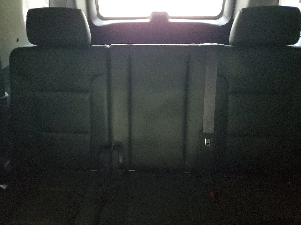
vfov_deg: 53.1
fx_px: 226
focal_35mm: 26
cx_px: 150
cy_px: 112
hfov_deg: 67.3
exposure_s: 1/11
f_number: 1.5
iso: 1018
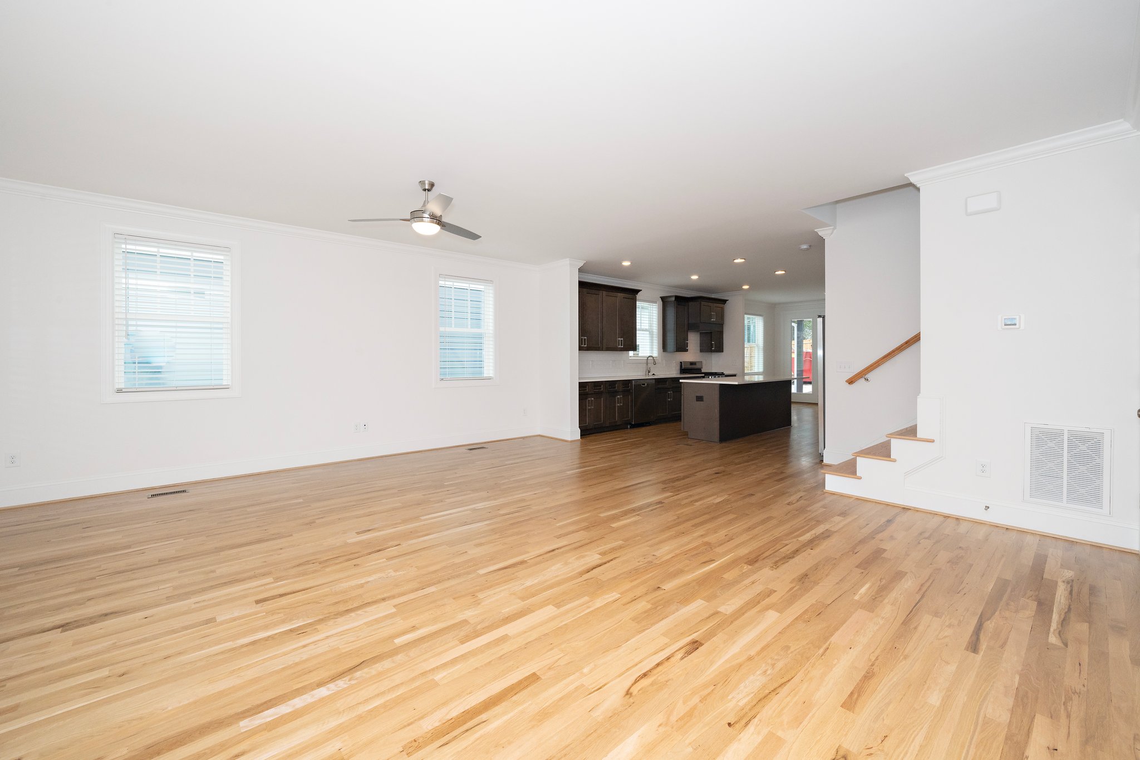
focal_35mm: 14
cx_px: 570
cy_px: 380
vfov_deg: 81.2
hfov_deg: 104.3
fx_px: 443
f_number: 11
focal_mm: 14
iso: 640
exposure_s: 1/60
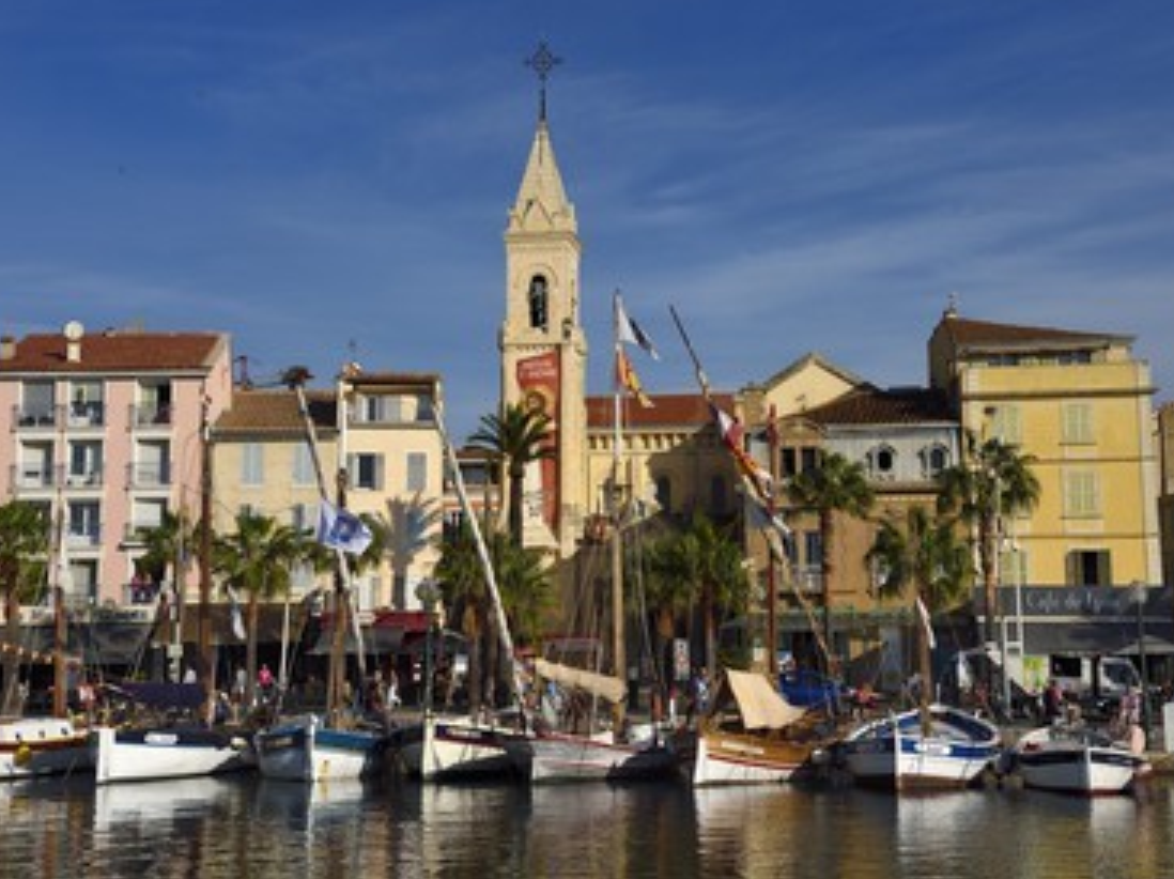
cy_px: 433
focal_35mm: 53
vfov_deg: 27.5
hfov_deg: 36.2
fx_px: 1796
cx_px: 561
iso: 200
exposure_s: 1/500
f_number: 11
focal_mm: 48
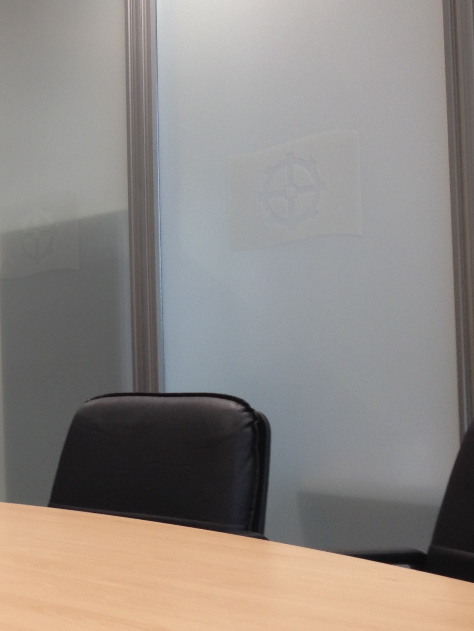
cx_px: -89
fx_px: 1278
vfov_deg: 27.8
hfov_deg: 19.8
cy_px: 311
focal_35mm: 70
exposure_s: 1/24
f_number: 2.4
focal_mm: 4.28
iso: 50
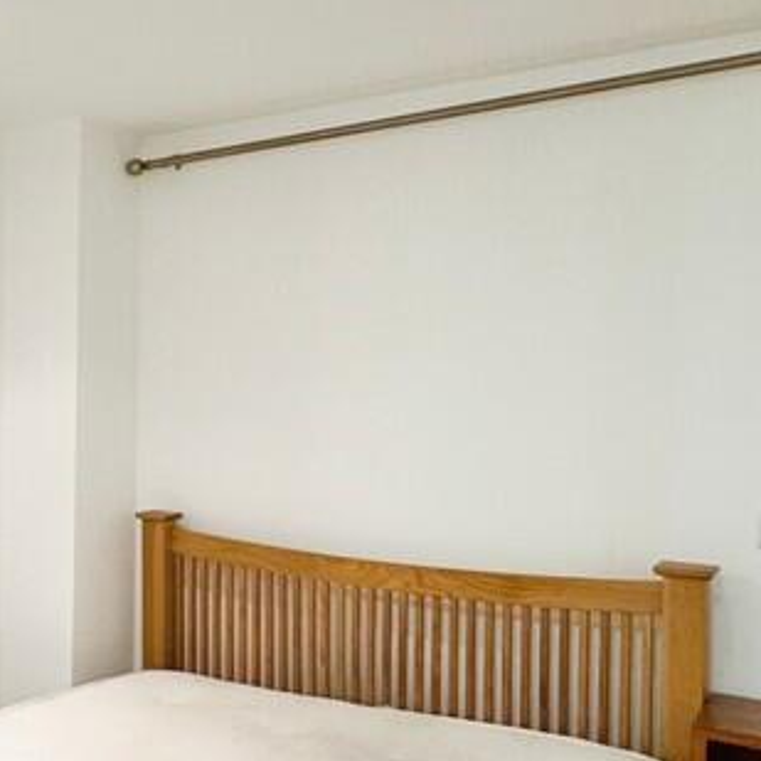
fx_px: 1020
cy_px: 550
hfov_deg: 33.6
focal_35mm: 41
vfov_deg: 40.0
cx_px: -143
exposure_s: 1/50
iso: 160
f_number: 2.2
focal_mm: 2.22
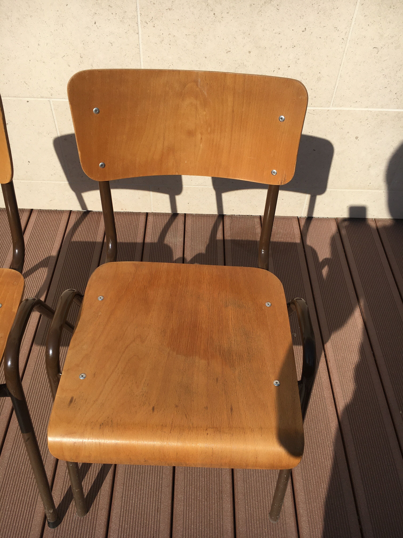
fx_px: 450
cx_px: 202
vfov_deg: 61.7
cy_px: 269
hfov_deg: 48.2
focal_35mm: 29
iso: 25
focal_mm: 4.15
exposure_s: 1/3497
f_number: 2.2
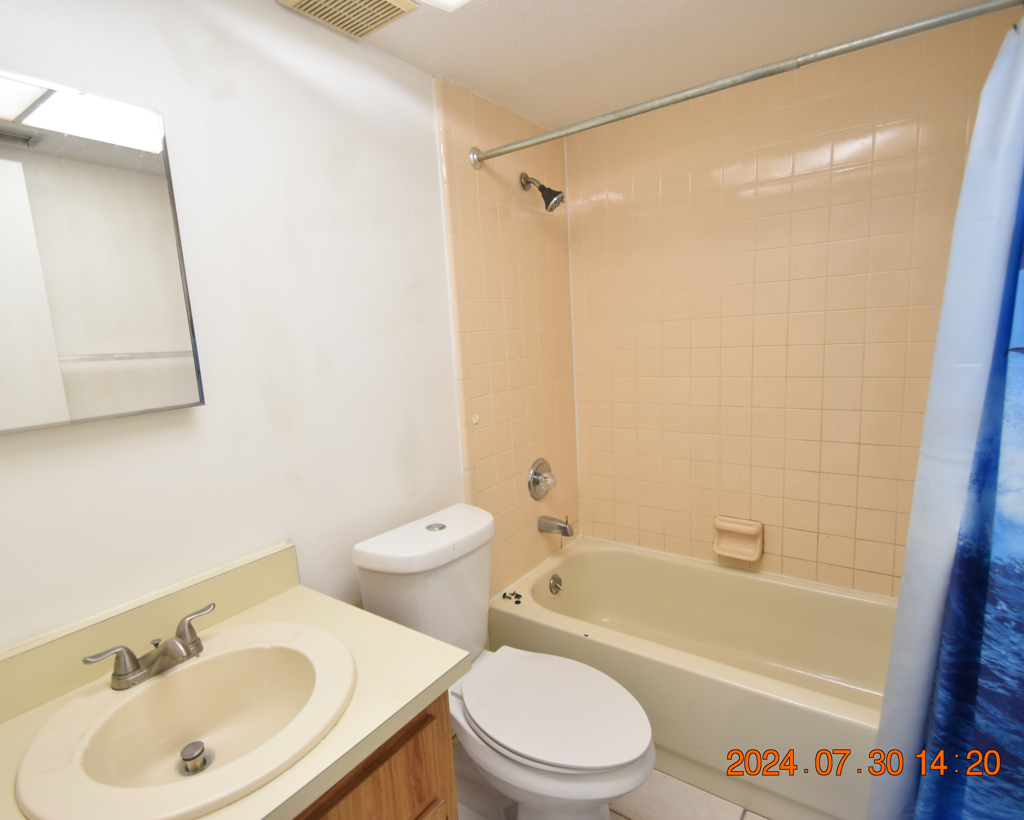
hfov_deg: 89.6
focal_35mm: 17
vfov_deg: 77.0
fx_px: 515
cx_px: 499
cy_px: 412
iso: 560
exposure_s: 1/60
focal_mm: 10
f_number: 4
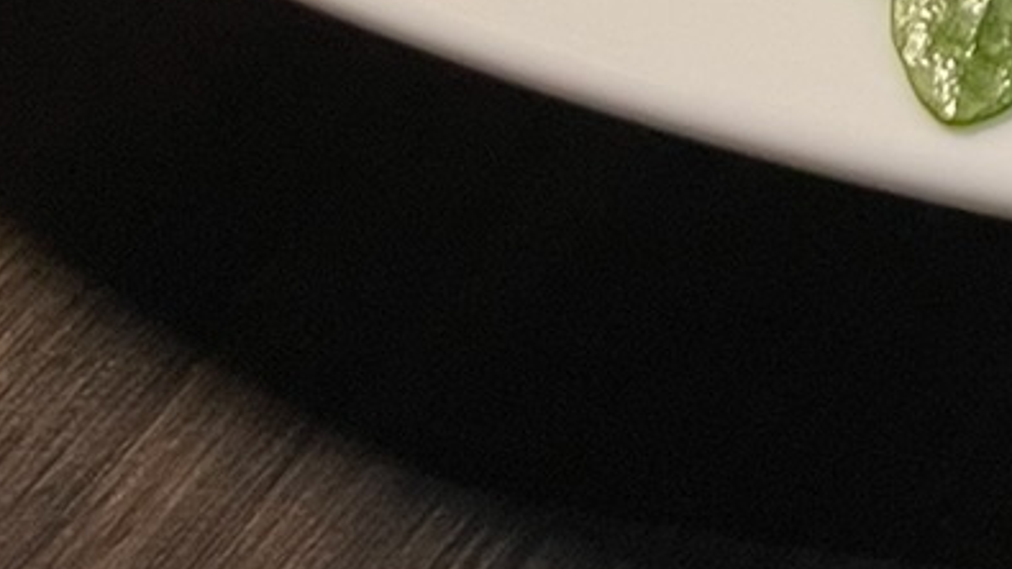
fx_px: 3944
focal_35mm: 147
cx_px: 1612
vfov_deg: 6.8
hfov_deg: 13.6
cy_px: -1556
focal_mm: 5.1
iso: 100
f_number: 1.6
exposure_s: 1/60
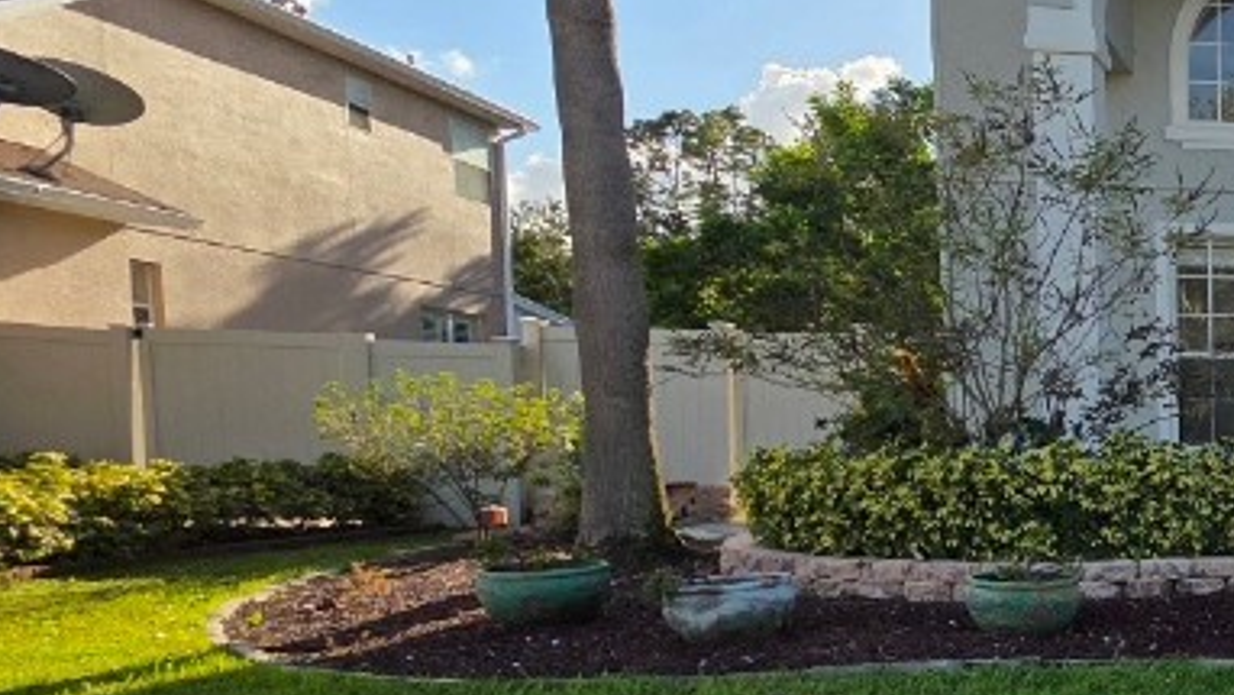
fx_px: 1244
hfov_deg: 35.0
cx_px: 1628
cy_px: 537
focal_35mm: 38
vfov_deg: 30.6
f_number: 1.9
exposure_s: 1/1667
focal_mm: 2.2
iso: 40
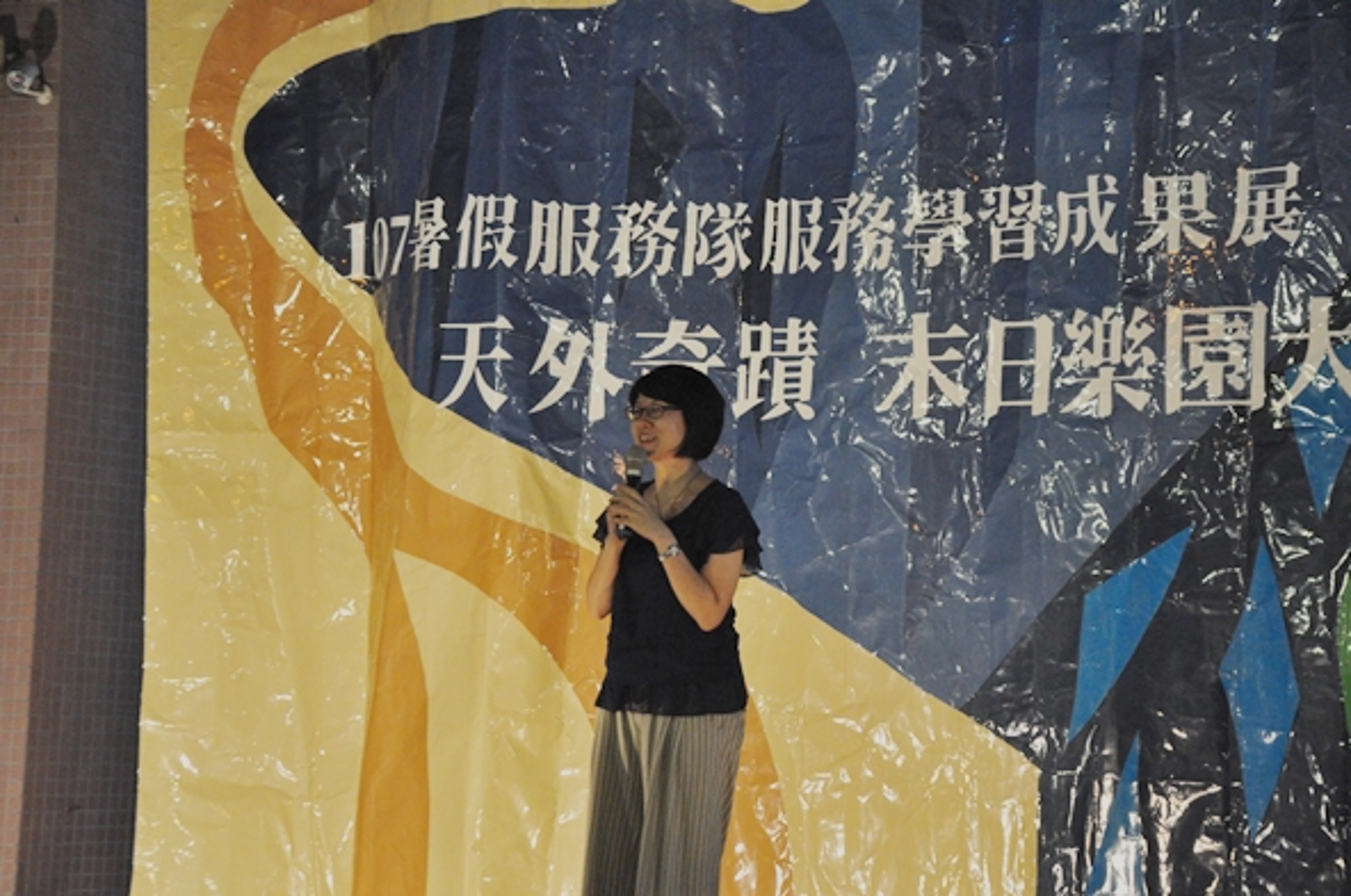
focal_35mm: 105
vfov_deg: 13.0
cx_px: 676
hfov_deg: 19.5
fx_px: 3935
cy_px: 448
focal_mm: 70
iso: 2000
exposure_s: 1/50
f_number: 5.3
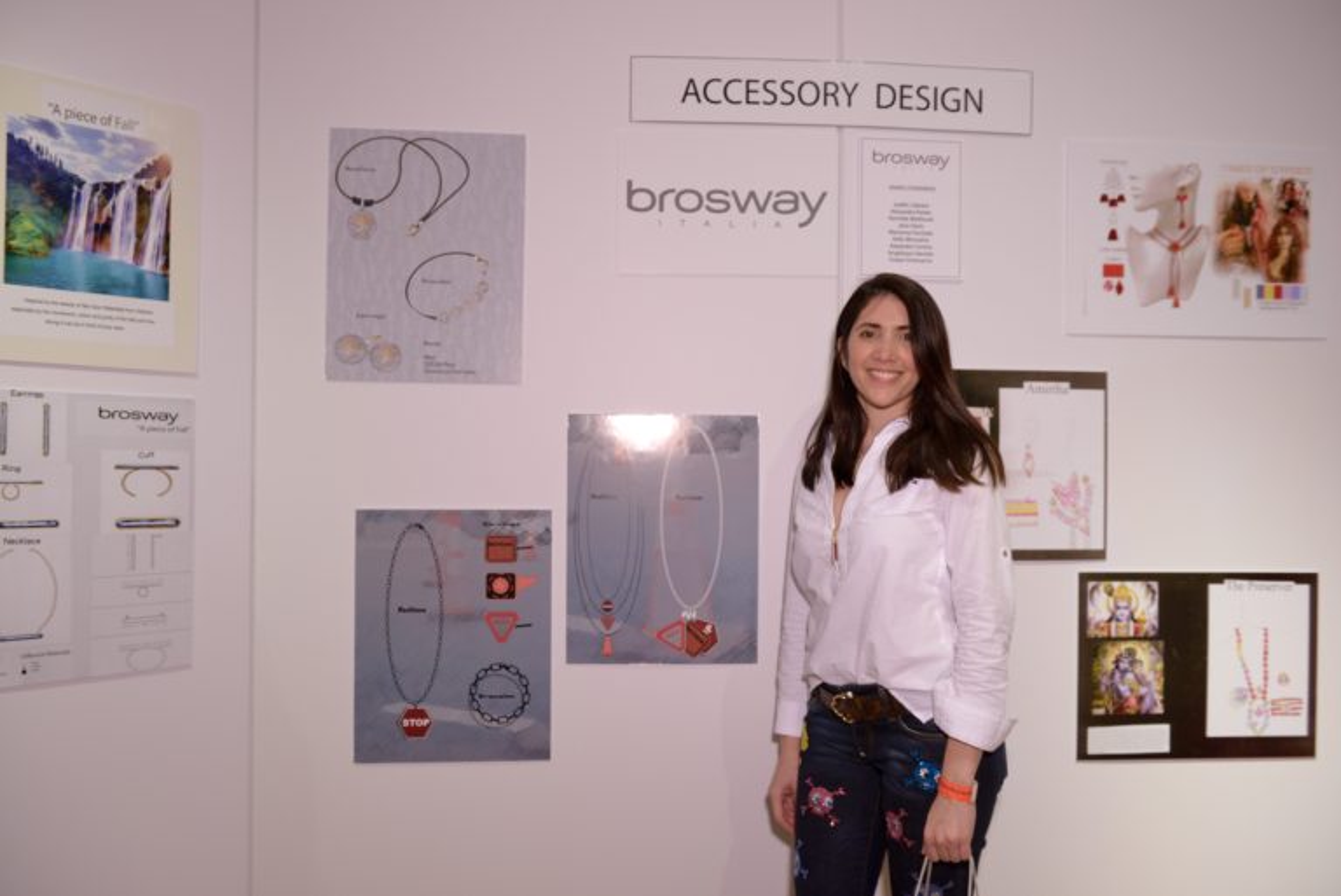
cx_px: 670
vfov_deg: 41.2
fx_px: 1193
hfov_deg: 58.7
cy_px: 448
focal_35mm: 32
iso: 400
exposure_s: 1/60
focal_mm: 32
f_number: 4
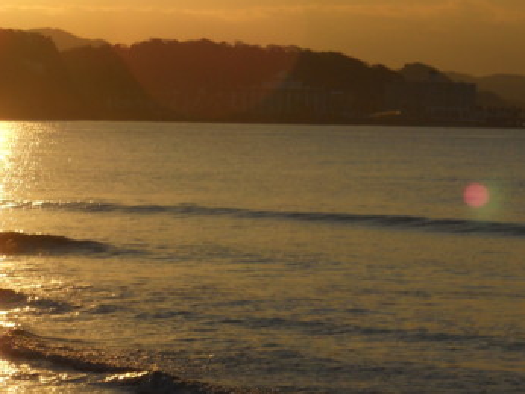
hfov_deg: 11.1
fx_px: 2701
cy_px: 27
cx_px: 237
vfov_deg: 8.3
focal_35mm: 178
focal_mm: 13.9
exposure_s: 1/1250
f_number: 5.9
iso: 80
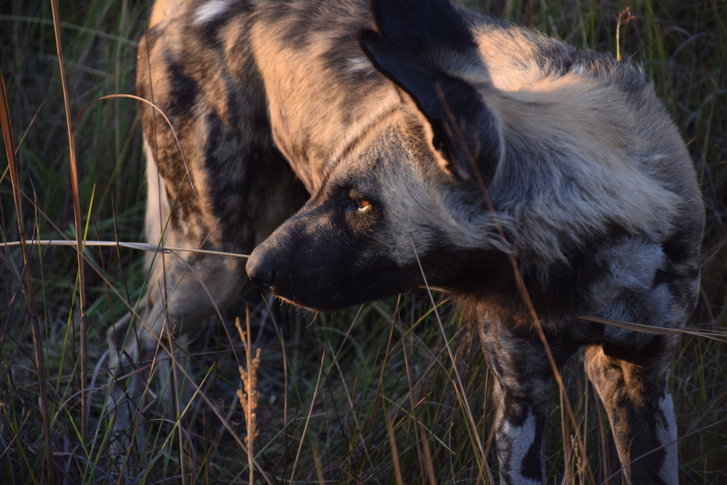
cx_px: 364
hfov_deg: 9.8
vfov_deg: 6.5
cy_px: 242
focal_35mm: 210
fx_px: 4241
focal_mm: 140
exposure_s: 1/250
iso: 400
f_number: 5.6
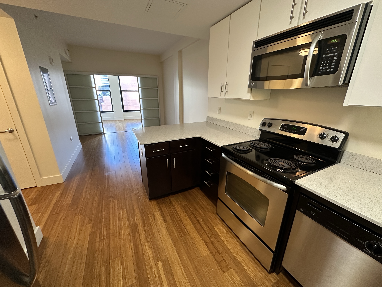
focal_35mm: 14
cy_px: 144
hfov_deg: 102.1
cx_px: 191
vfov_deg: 85.7
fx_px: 154
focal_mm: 2.22
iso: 320
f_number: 2.2
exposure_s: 1/60
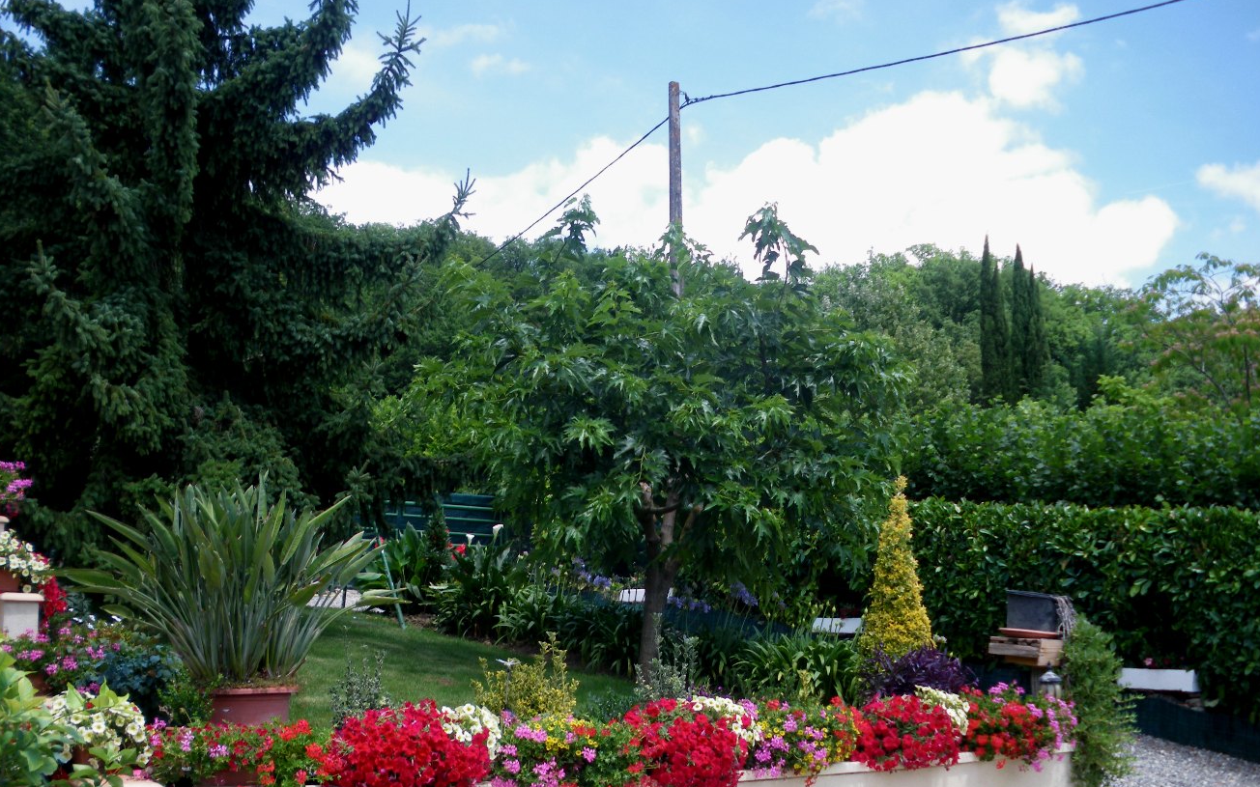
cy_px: 462
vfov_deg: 32.7
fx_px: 1339
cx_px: 632
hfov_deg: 50.4
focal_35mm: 39
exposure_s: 1/200
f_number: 3.5
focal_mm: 6.3
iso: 64
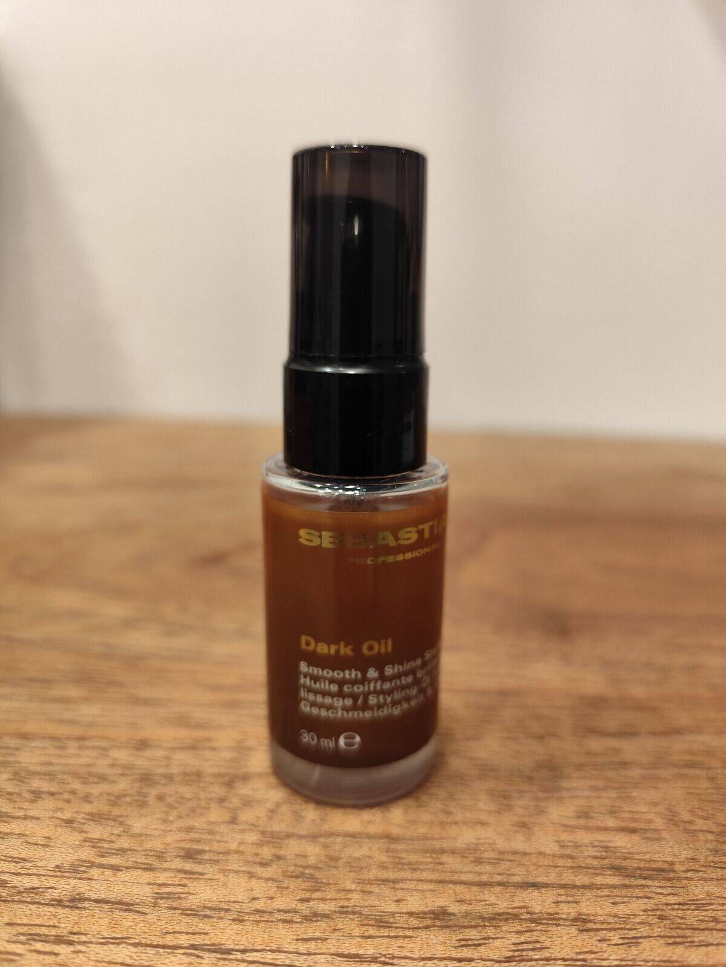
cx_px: 363
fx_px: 643
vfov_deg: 73.9
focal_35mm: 23
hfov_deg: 58.9
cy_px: 484
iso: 800
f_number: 1.65
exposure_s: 1/100
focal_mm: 6.19
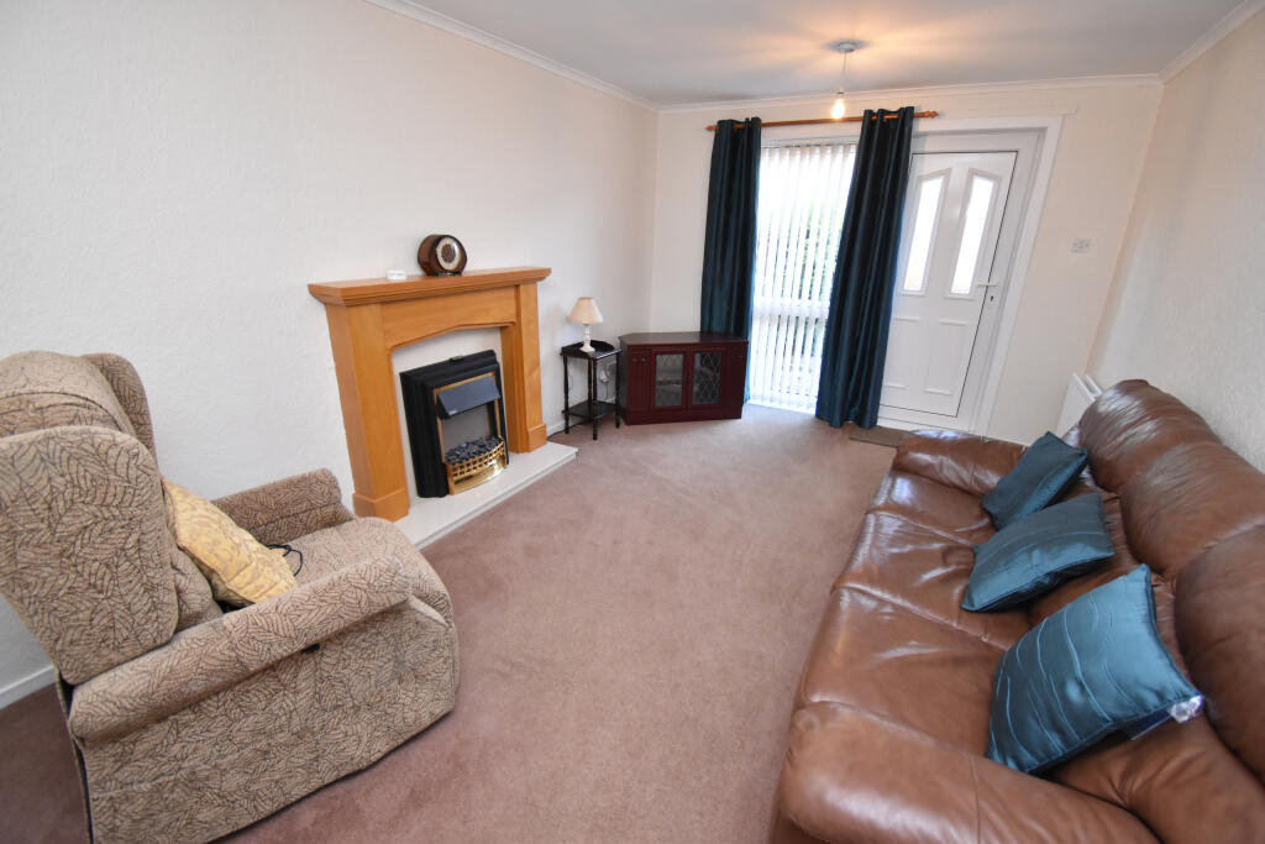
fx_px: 527
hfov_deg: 100.4
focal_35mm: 15
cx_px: 632
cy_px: 422
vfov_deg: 77.3
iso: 1600
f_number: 4.5
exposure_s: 1/125
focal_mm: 10
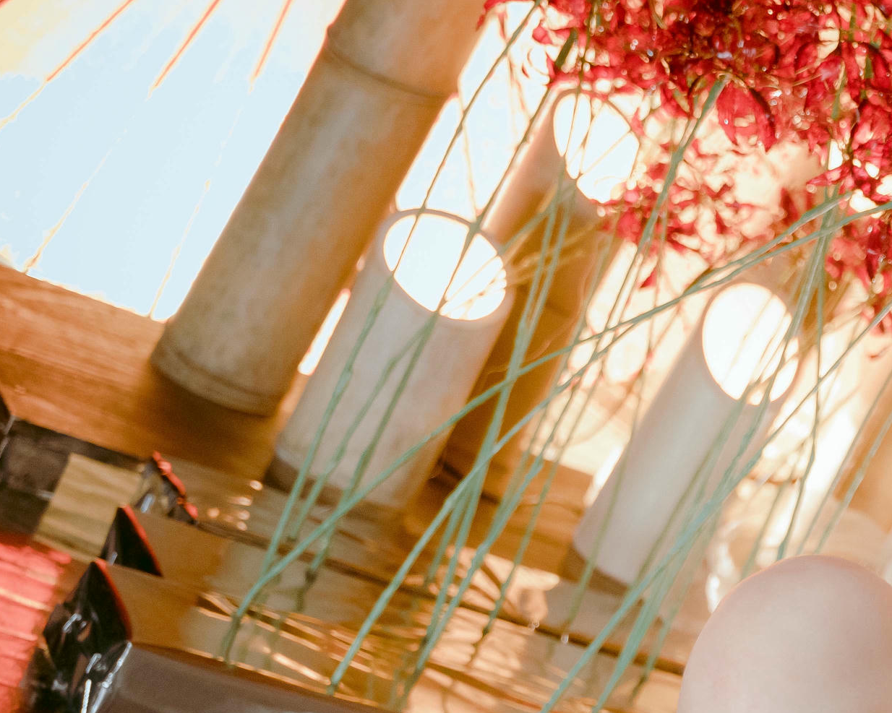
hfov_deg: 14.9
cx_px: 1483
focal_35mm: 116
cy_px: 826
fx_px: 3070
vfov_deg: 13.0
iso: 1600
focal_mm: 35.4
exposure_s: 1/60
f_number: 2.8
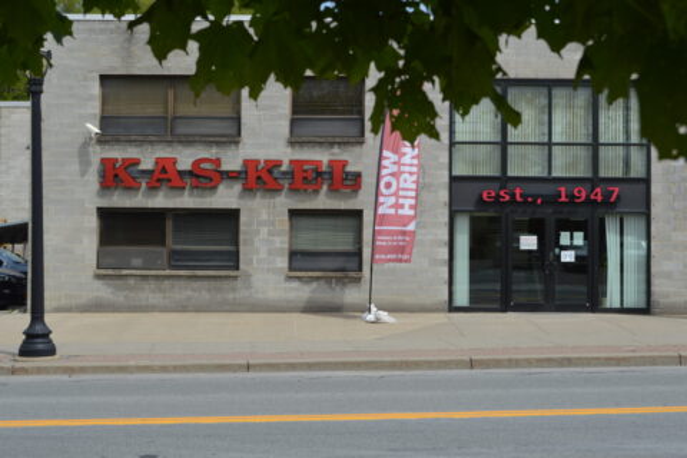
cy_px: 229
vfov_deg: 28.1
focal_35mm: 48
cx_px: 344
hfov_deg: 41.1
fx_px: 916
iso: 100
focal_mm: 32
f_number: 7.1
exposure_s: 1/200
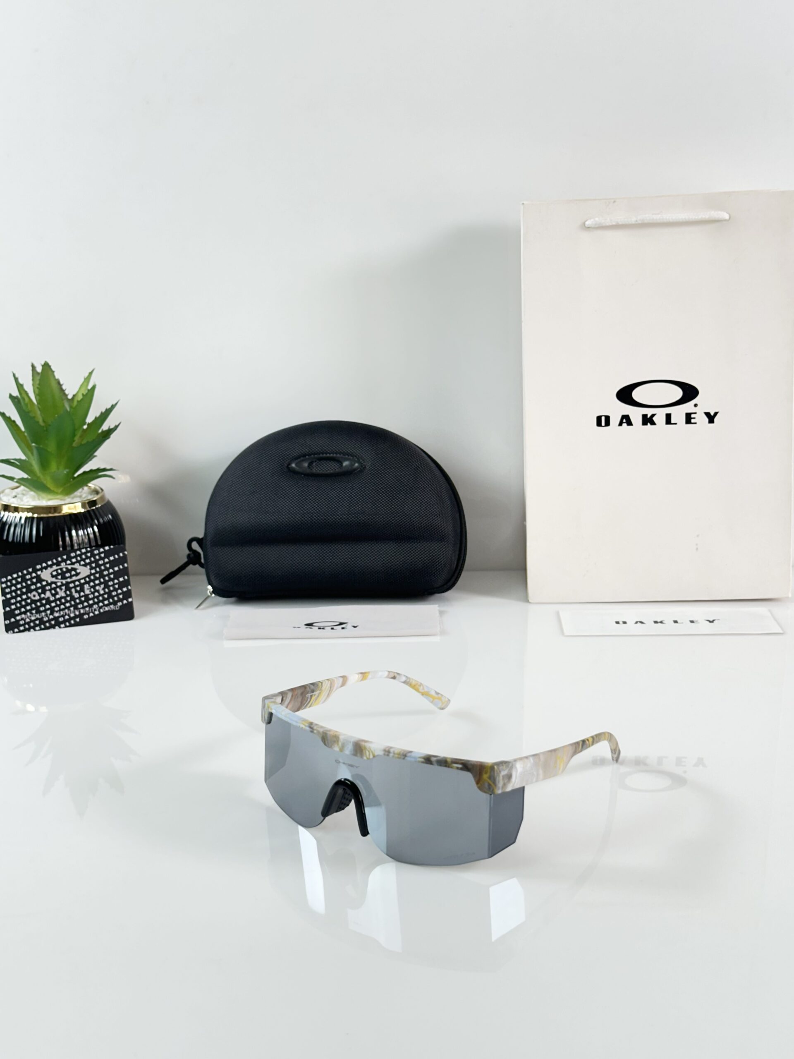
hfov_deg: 30.3
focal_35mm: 48
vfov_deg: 39.7
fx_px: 1468
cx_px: 397
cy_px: 530
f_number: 1.78
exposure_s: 1/100
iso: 50
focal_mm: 6.86
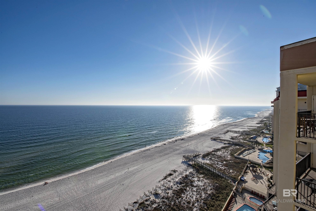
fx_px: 132
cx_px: 158
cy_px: 106
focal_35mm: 15
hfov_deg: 100.4
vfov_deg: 77.3
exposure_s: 1/250
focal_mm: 15
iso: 250
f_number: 22
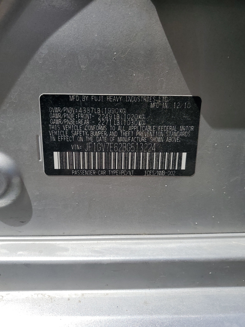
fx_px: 245
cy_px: 164
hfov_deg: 53.1
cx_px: 122
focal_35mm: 26
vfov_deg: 67.3
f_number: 1.5
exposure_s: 1/5000
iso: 50
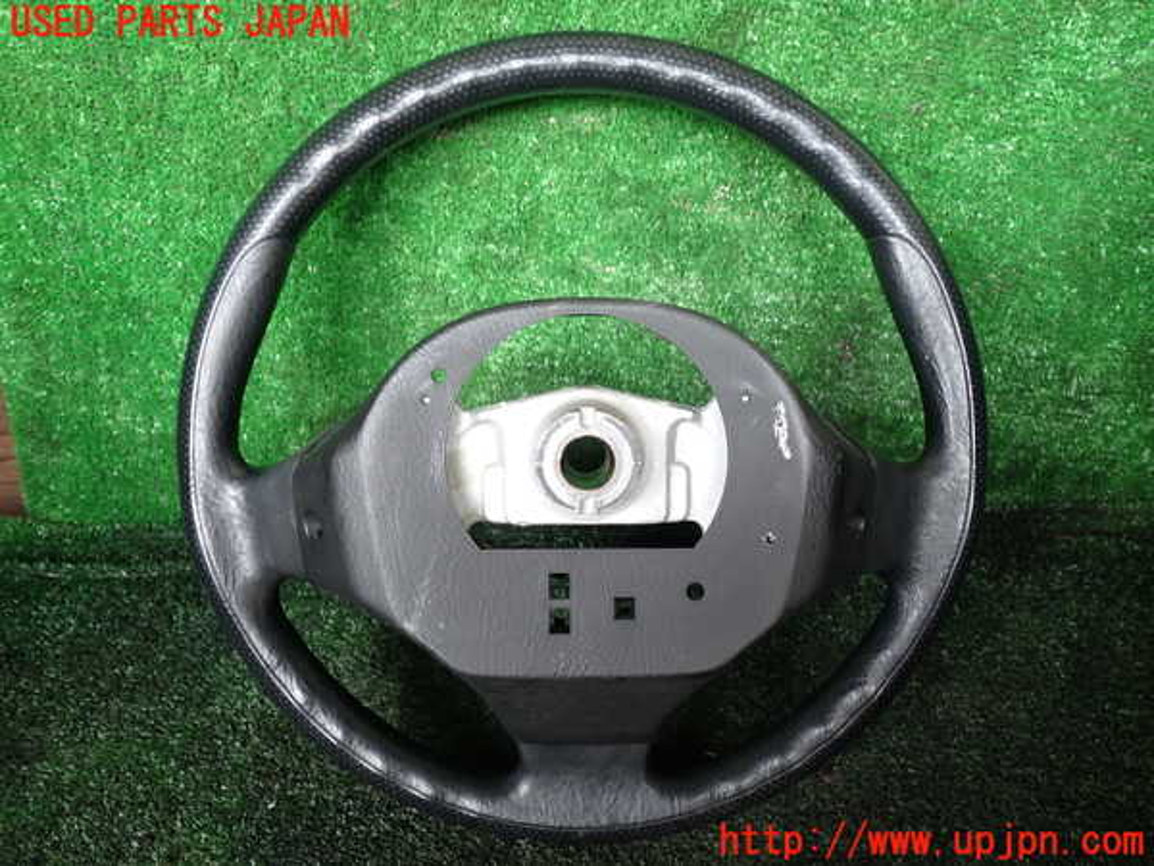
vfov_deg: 46.8
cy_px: 433
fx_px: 1000
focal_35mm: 30
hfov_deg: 60.0
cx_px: 577
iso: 200
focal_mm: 5.4
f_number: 2.3
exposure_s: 1/30
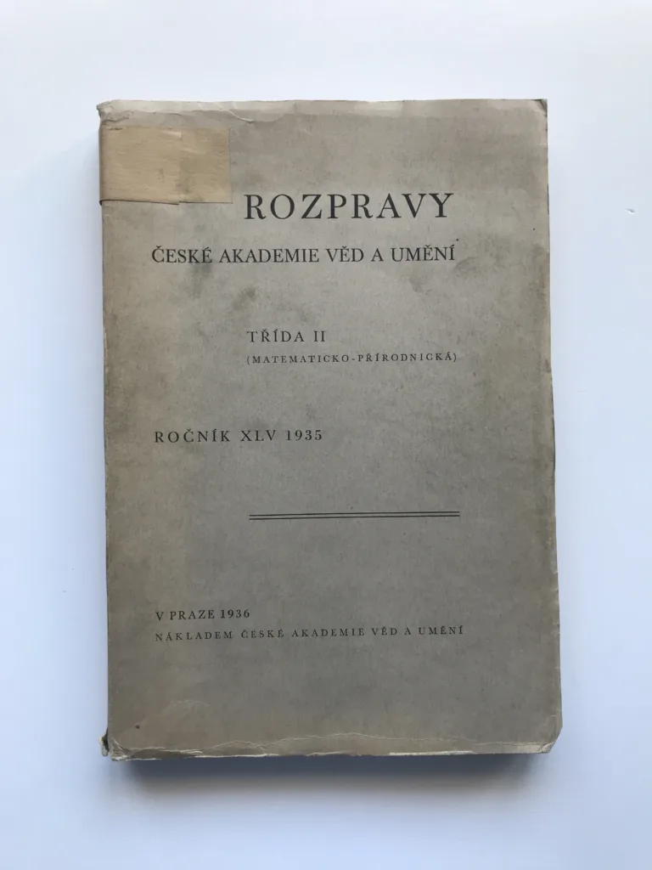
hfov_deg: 49.7
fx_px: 703
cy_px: 435
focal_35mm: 28
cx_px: 326
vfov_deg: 63.4
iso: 32
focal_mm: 3.99
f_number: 1.8
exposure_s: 1/50
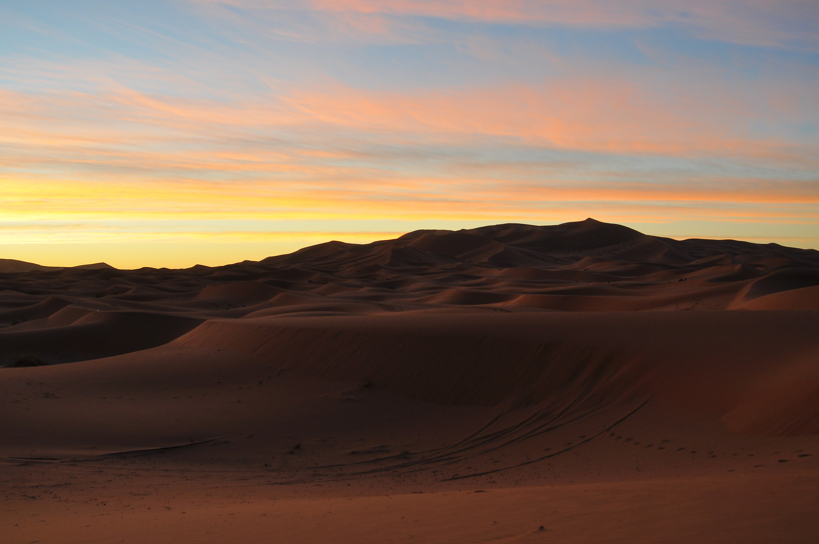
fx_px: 954
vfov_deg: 31.8
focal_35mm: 42
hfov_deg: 46.4
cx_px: 410
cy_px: 272
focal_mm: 28
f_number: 5
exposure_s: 1/100
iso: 200
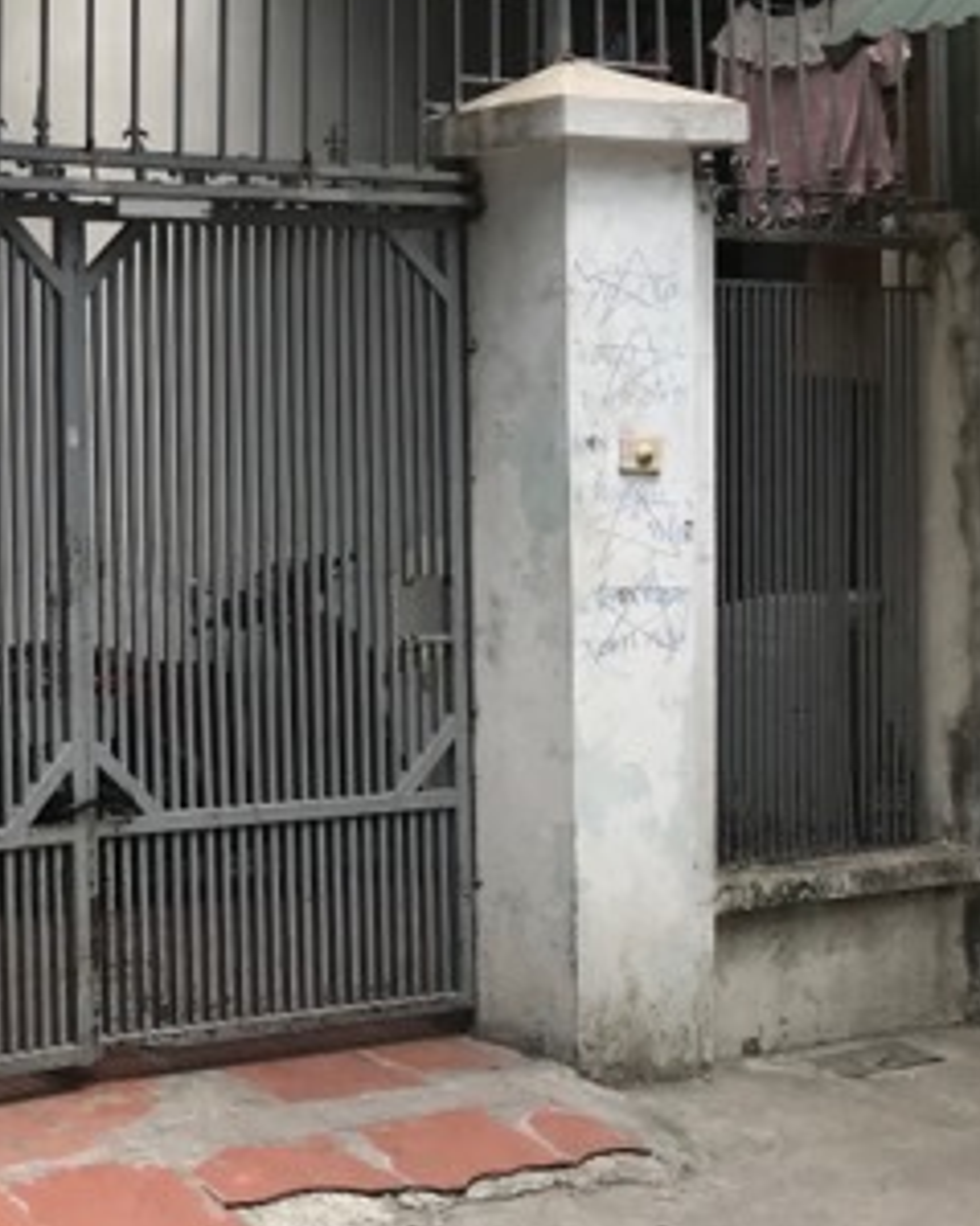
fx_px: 2322
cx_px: -111
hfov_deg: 22.4
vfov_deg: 29.4
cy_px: 437
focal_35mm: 64
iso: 20
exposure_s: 1/541
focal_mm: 3.99
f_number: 1.8
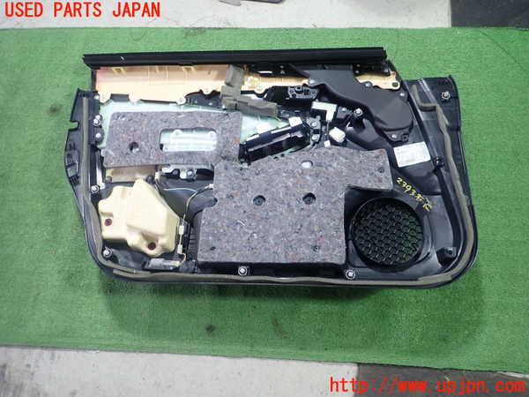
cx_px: 264
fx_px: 382
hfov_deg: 69.4
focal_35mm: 25
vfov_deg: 54.9
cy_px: 198
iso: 200
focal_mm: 4.5
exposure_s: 1/40
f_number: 2
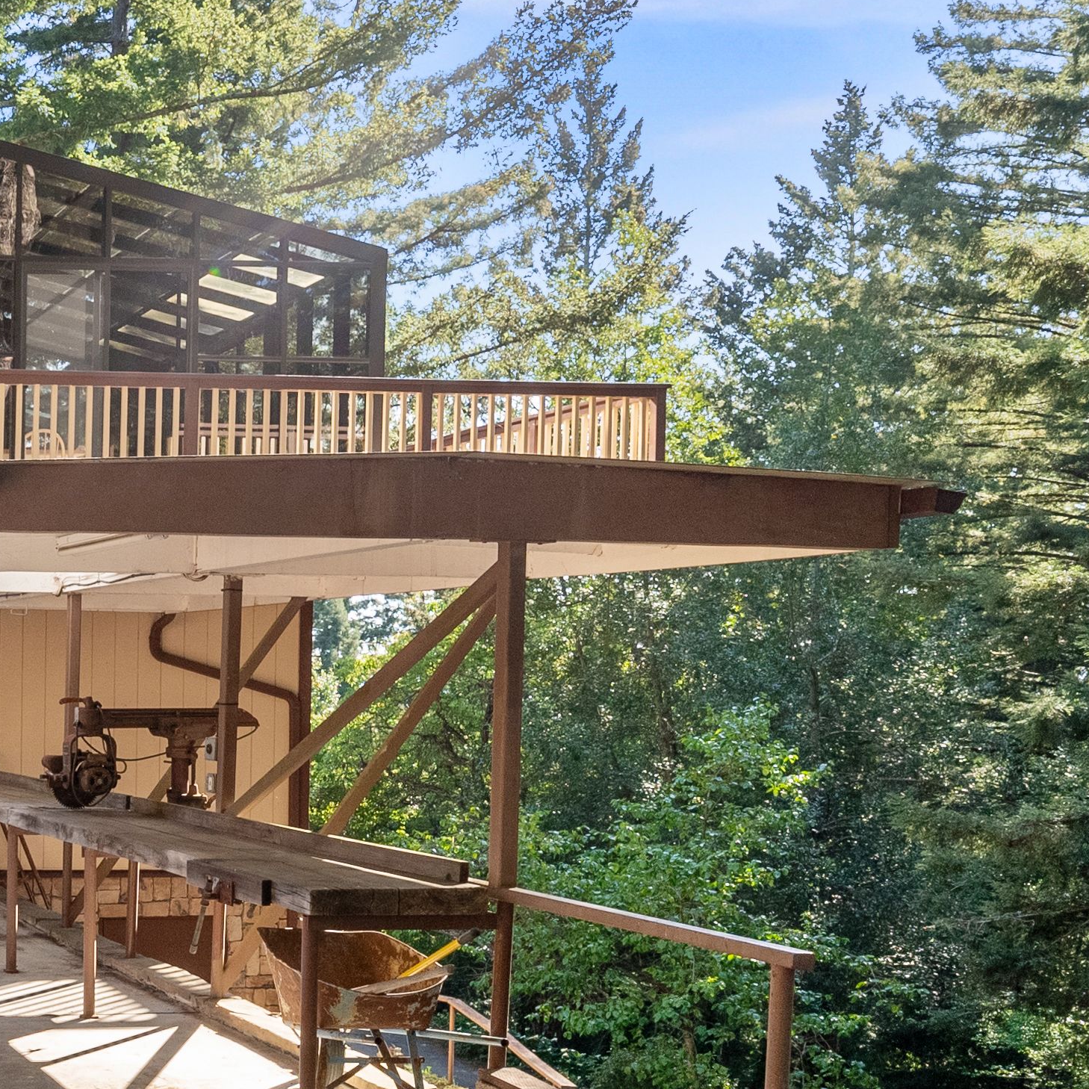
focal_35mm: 47
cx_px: -346
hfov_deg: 28.9
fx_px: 1673
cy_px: 737
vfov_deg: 35.7
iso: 640
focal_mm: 19
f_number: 8
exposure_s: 1/200
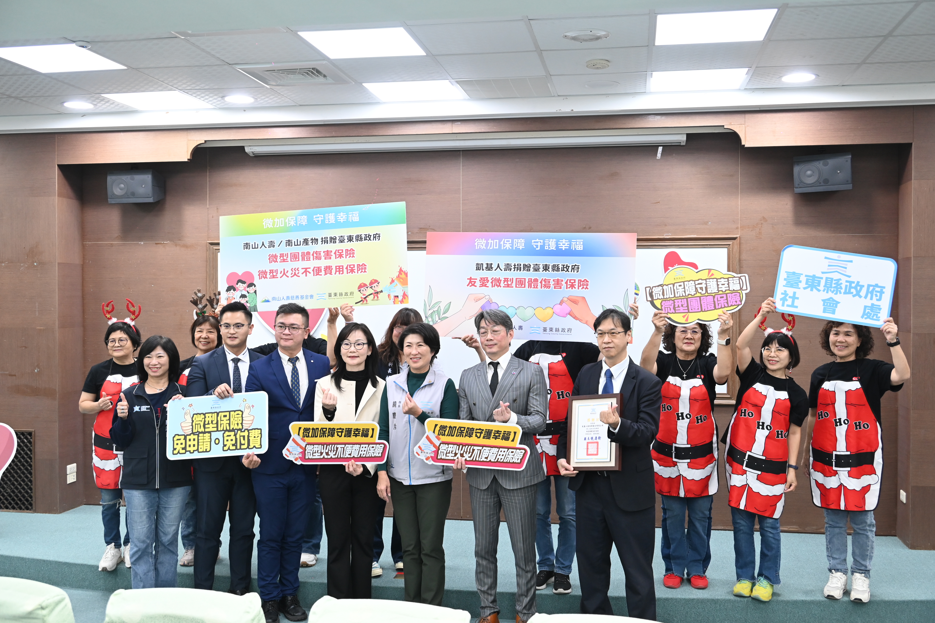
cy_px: 312
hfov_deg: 51.9
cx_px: 468
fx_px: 961
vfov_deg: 35.9
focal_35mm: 37
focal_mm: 37
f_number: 5
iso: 2000
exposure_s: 1/125
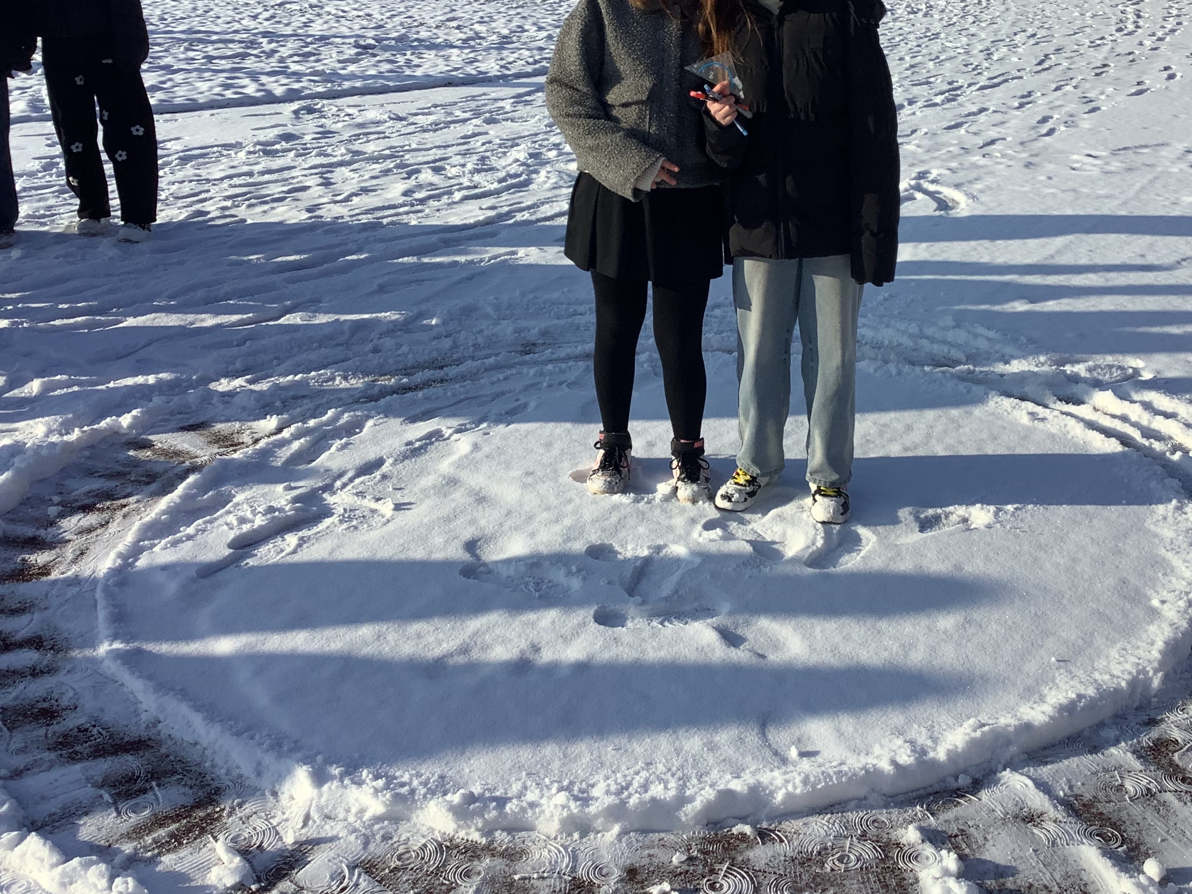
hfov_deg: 45.5
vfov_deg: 34.9
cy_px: 319
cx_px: 729
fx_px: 1412
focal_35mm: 41
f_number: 2.4
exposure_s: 1/1597
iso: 25
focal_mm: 3.3
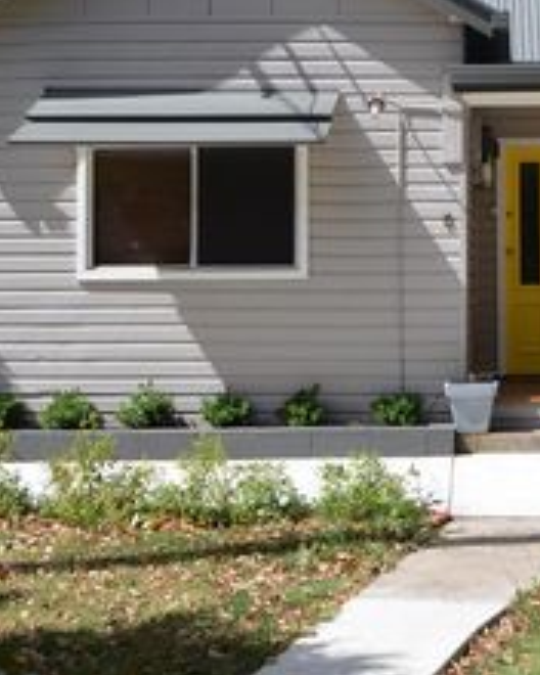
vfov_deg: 26.3
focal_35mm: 72
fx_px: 1438
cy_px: 226
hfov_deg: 20.7
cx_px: 515
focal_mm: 24
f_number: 6.3
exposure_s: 1/320
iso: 200
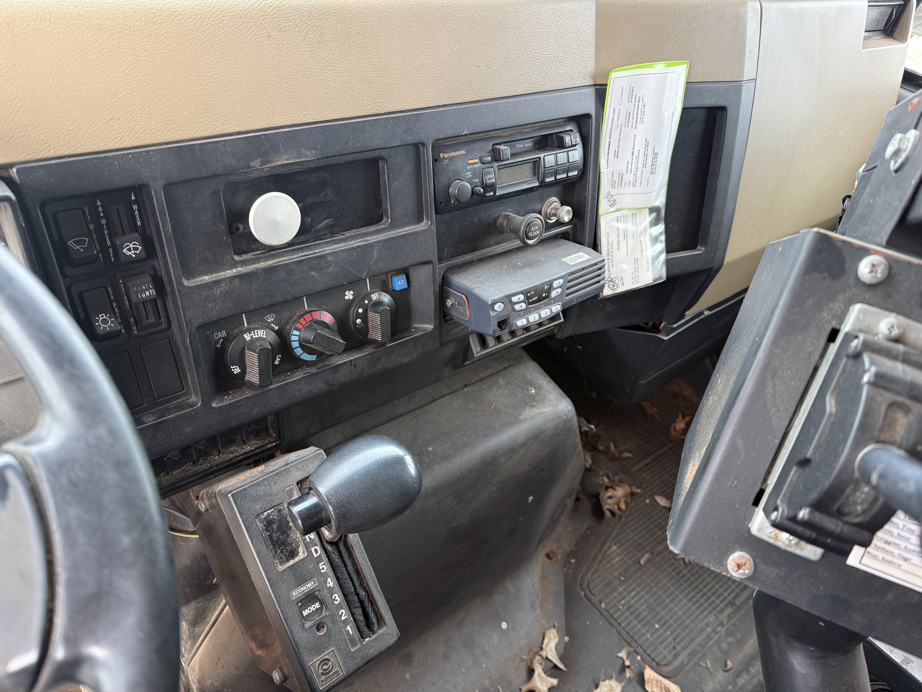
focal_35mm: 24
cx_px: 461
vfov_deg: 56.8
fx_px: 639
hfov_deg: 71.6
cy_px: 346
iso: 200
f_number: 1.78
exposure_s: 1/121
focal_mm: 6.76
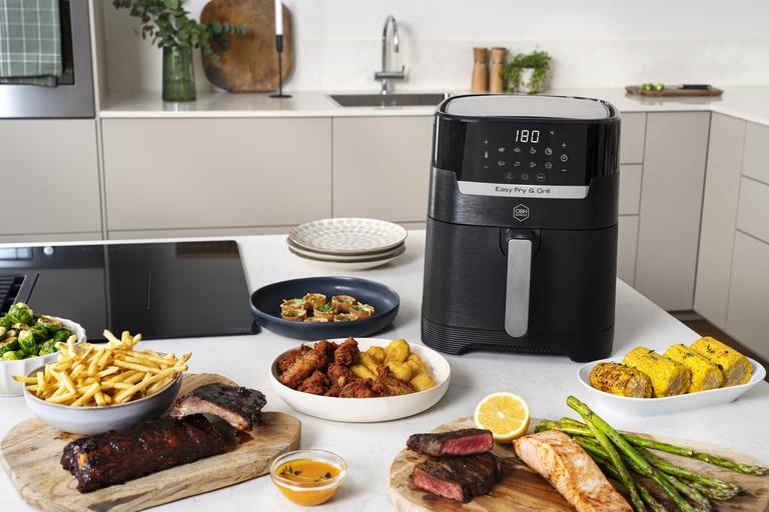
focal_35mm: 48
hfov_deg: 41.1
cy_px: 256
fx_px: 1025
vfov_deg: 28.1
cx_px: 384
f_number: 9
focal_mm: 48
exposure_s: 1/160
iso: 100
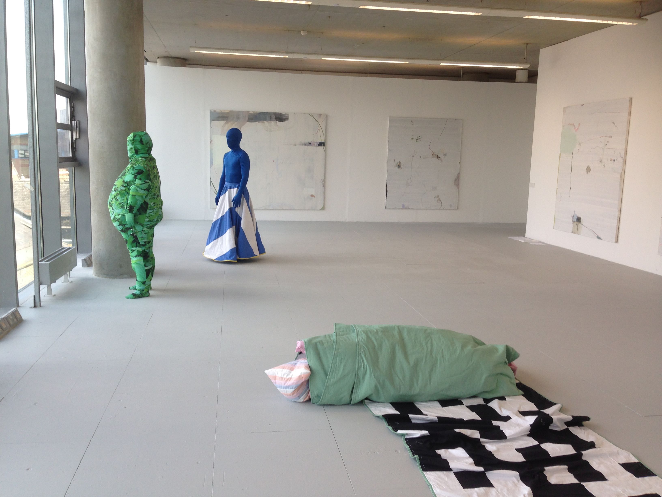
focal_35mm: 33
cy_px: 248
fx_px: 631
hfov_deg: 55.4
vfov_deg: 42.9
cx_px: 331
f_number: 2.4
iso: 50
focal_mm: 4.12
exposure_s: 1/148
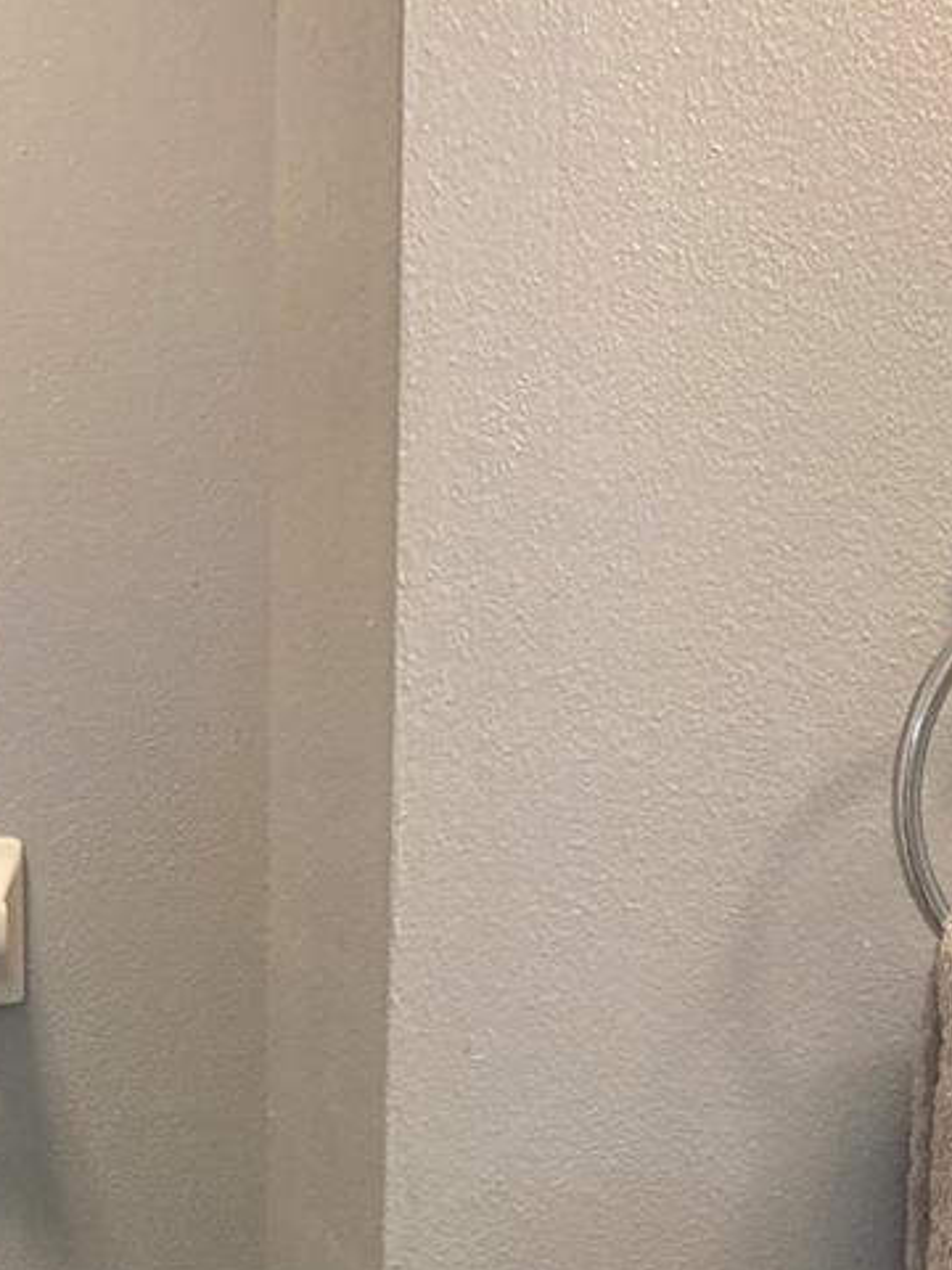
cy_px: 1326
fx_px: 2567
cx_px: 53
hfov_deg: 20.5
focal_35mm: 70
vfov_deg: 26.1
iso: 200
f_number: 1.8
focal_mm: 3.99
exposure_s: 1/60
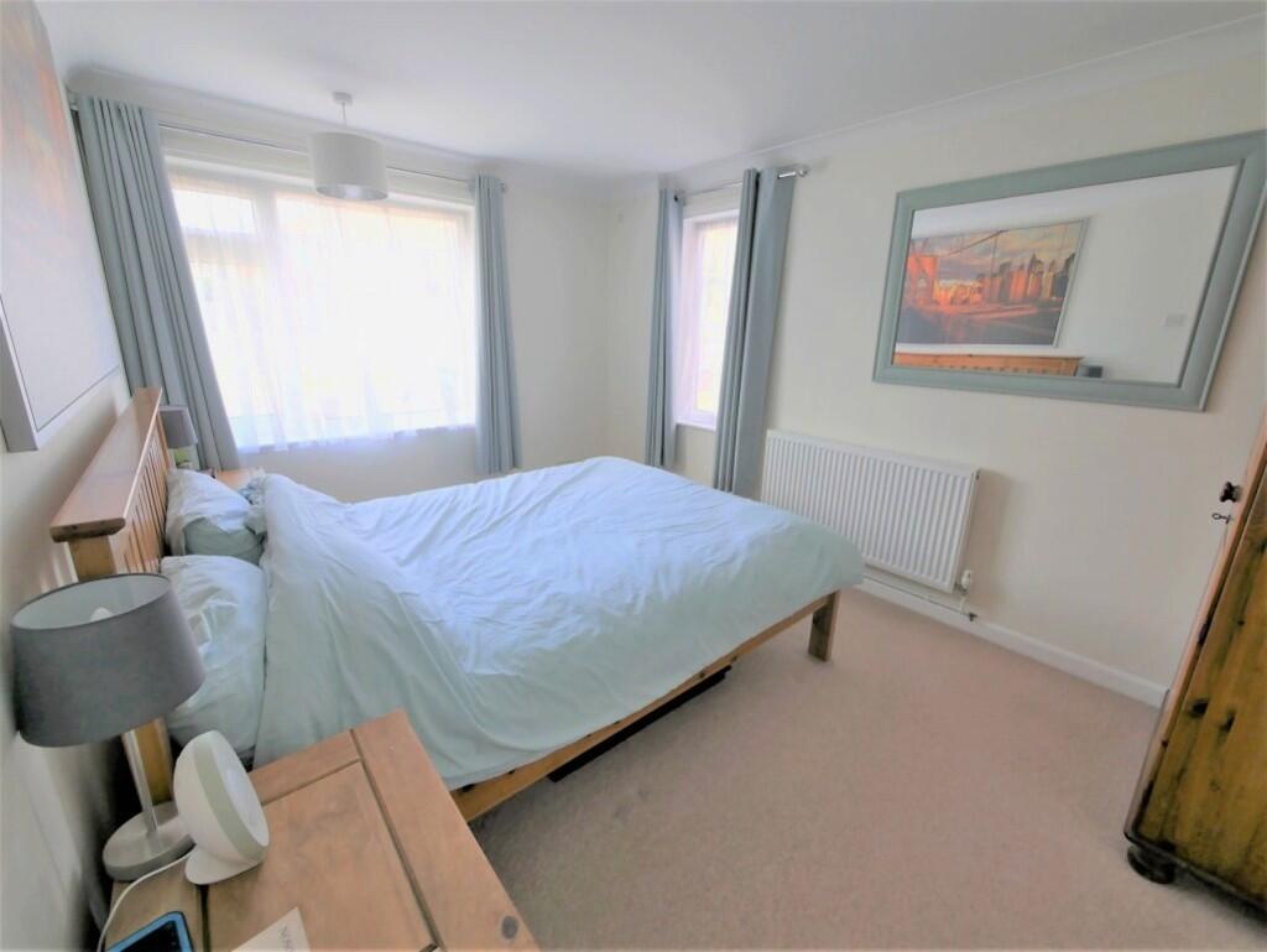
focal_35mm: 14
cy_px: 476
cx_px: 634
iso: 320
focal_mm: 7
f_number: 4
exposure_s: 1/60
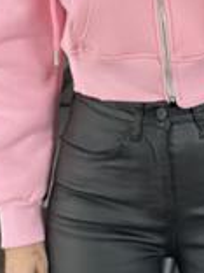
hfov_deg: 9.5
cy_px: -10
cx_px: 167
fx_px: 1226
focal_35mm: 156
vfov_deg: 12.5
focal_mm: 6.86
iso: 400
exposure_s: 1/40
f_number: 1.78
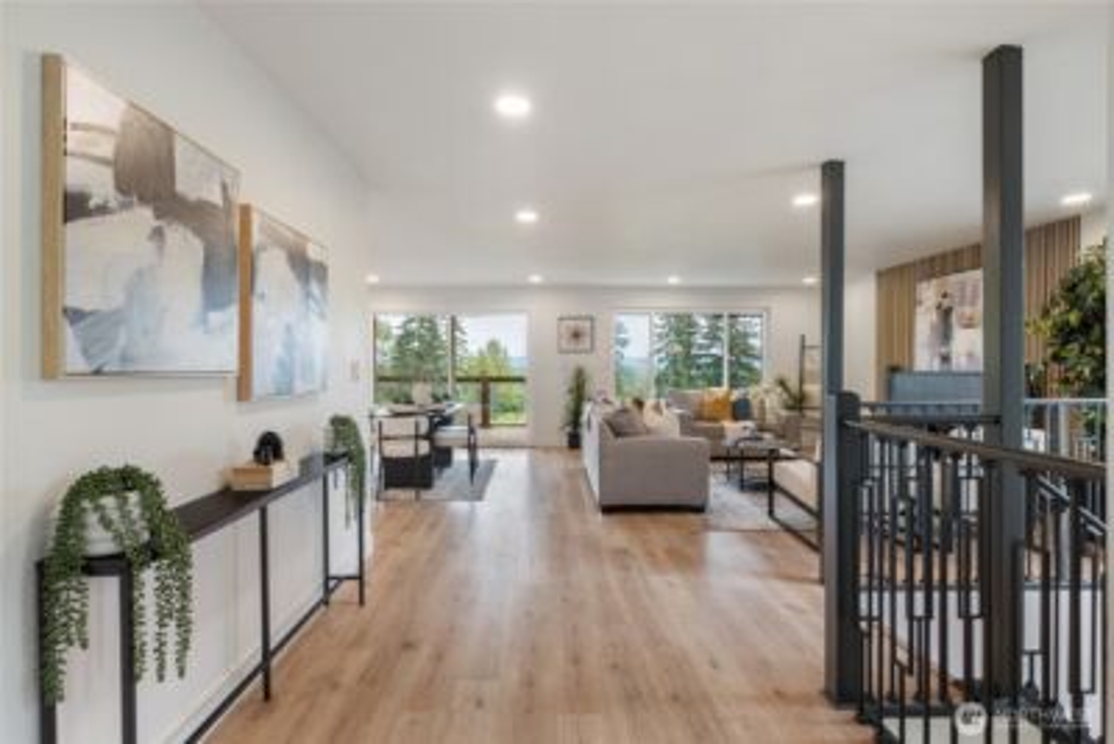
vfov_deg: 70.5
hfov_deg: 93.3
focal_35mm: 17
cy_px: 372
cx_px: 557
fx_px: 526
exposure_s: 1/1.67
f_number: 8
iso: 400
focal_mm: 11
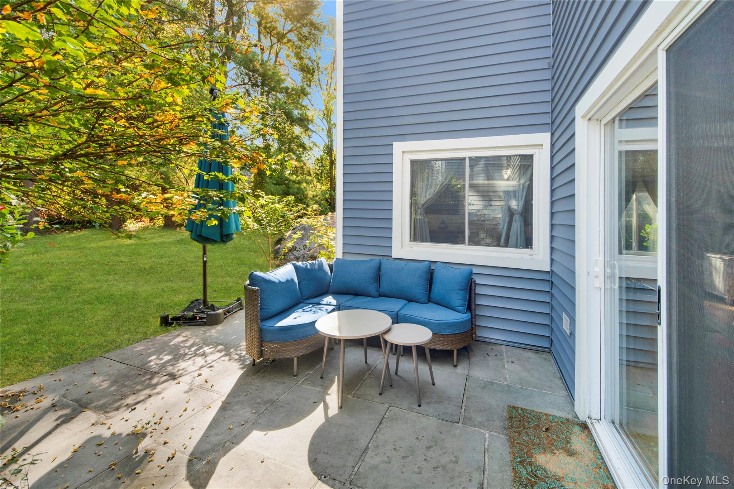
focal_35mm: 12
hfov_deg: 112.6
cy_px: 244
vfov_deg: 90.0
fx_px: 245
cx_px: 367
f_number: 8
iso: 100
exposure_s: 1/25
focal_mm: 8
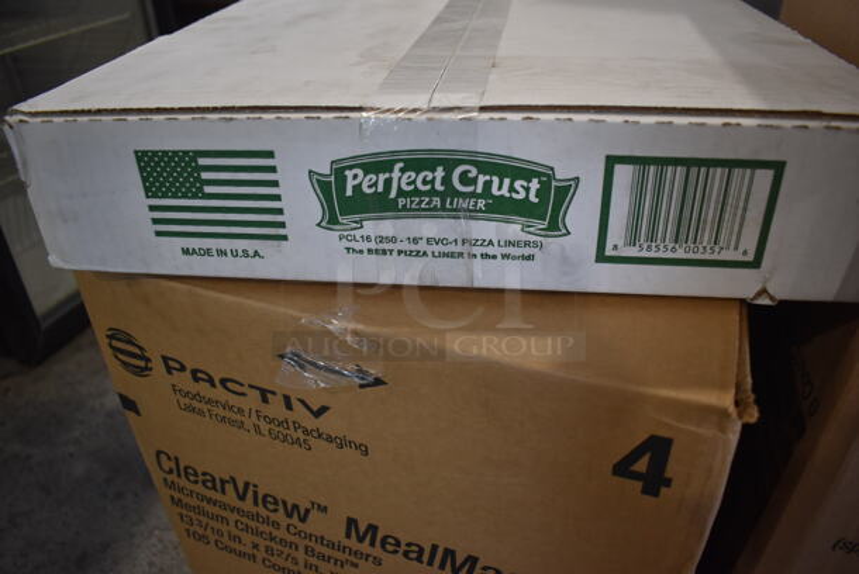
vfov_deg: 48.0
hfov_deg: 67.3
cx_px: 430
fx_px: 645
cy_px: 287
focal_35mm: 27
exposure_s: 1/125
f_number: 3.5
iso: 800
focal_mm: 18
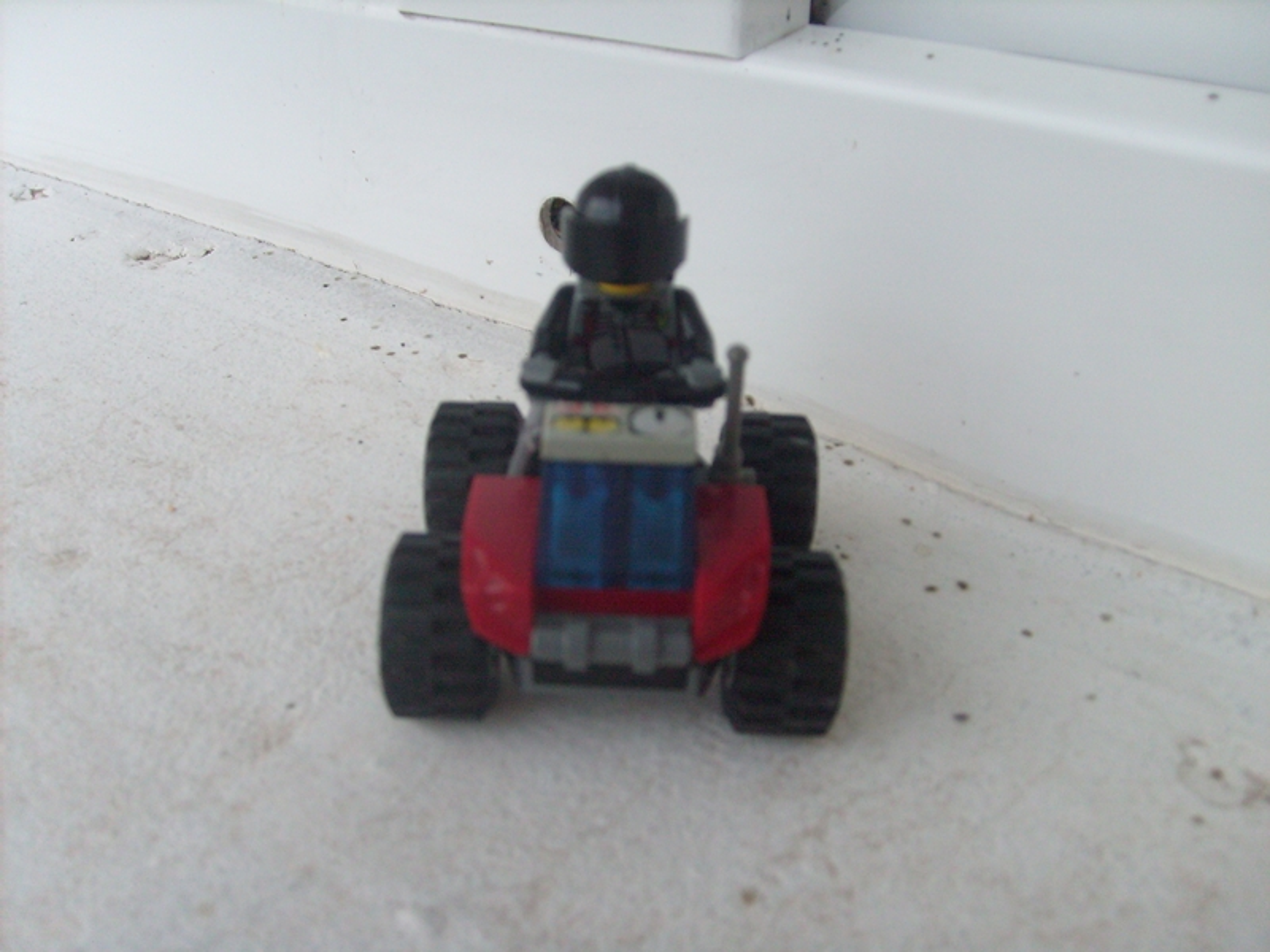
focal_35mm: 35
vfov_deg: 40.7
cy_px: 476
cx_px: 635
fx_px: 1284
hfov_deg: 52.6
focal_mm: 5.8
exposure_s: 1/45
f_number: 2.8
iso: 100
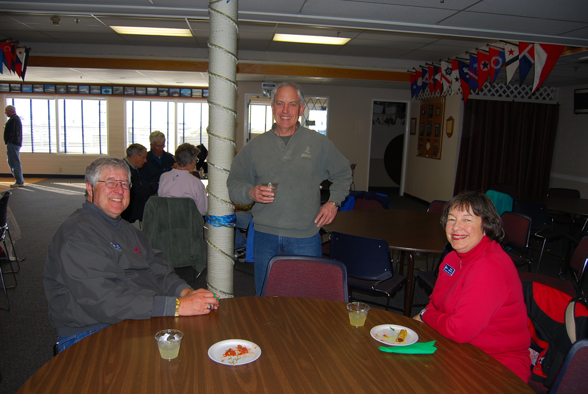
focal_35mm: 27
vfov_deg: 48.0
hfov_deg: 67.3
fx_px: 442
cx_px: 294
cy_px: 197
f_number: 3.5
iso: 100
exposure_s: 1/60
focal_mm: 18
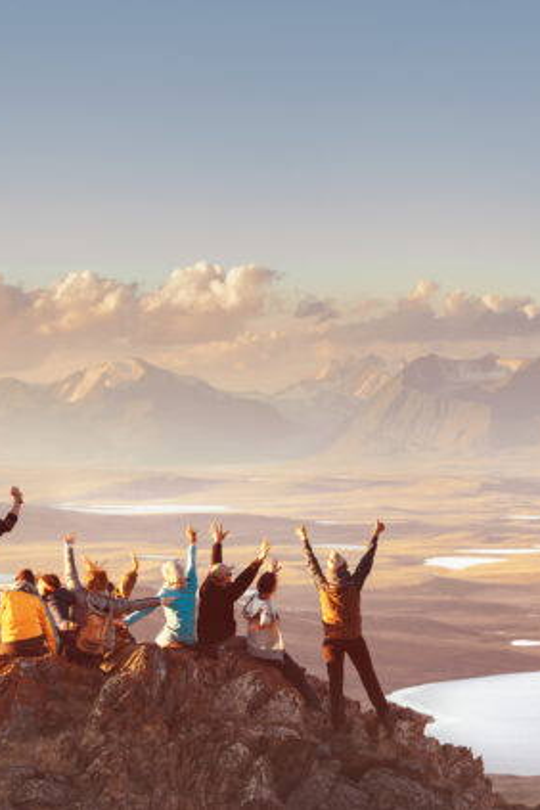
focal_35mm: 106
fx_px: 2385
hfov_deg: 12.9
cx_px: 255
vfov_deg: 19.3
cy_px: 403
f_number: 5.6
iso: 200
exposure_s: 1/320
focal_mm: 70
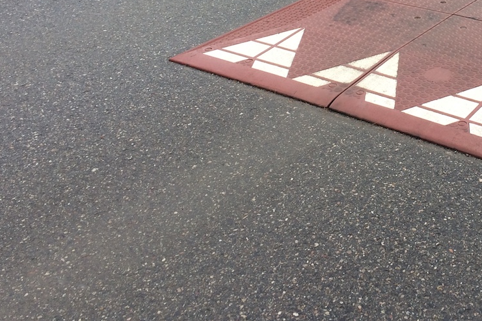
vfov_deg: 22.6
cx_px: 400
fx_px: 763
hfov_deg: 33.8
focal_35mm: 57
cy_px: -19
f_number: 2.2
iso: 32
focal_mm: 4.15
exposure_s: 1/149
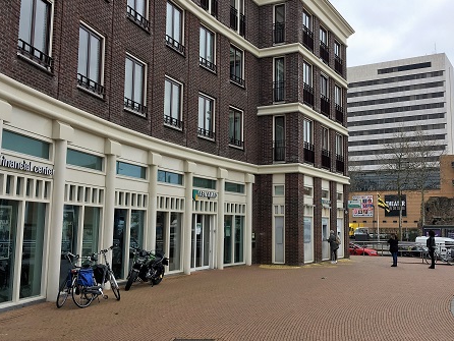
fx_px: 512
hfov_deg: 47.5
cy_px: 163
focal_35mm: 39
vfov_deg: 36.8
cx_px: 279
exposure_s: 1/699
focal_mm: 4.15
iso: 25
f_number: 2.2
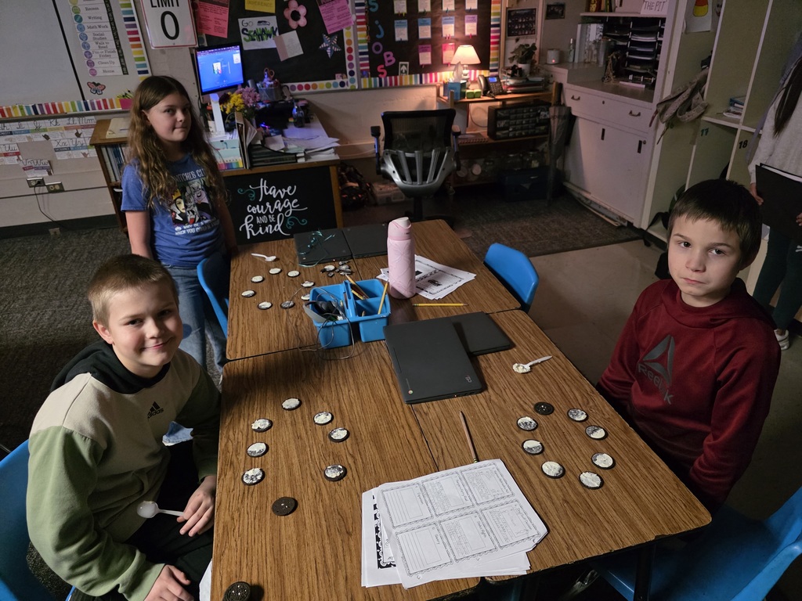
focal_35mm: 23
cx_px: 401
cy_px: 300
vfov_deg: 58.9
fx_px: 533
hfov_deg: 73.9
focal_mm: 6.3
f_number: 1.7
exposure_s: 1/120
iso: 2000
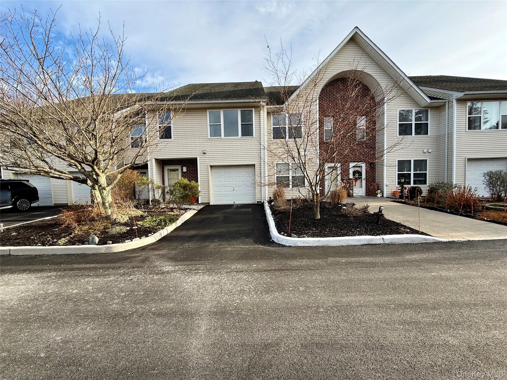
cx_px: 254
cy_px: 190
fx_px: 205
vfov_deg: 85.7
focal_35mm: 14
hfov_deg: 102.1
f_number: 2.2
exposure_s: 1/502
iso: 50
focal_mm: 2.22
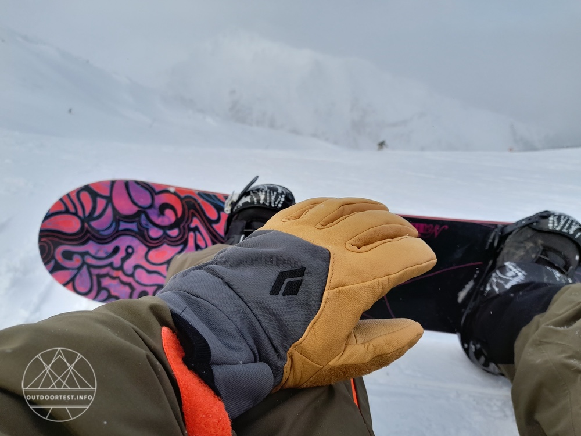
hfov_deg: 69.4
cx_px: 290
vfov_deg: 54.9
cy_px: 218
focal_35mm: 25
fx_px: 420
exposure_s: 1/682
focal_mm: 4.6
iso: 20
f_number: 2
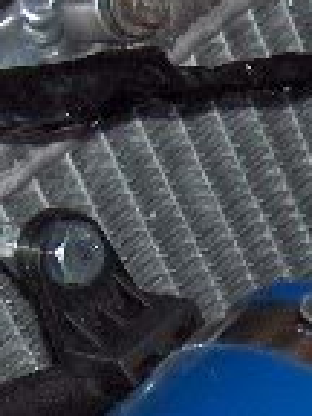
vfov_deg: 11.0
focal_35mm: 173
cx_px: 595
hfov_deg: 8.2
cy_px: 610
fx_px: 2079
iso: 100
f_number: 2.8
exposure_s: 1/60
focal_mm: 8
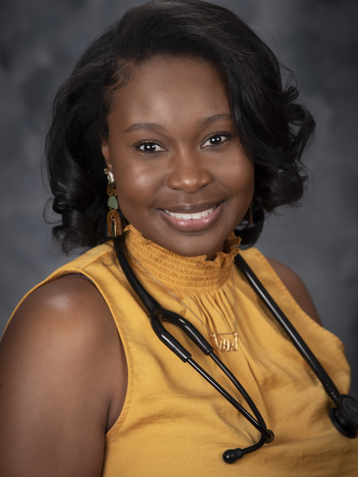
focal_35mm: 122
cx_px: 179
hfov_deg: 12.1
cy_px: 234
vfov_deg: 16.1
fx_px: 1682
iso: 50
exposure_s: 1/125
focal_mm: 112
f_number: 4.5
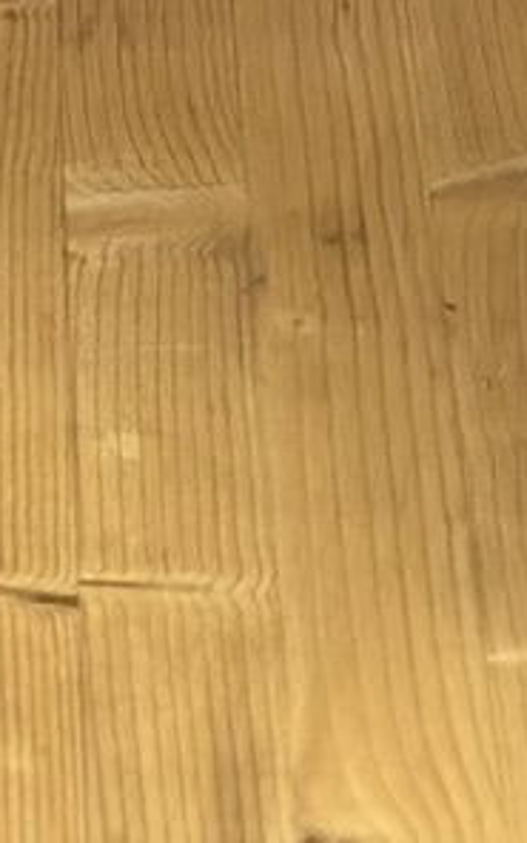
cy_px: -2005
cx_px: -1313
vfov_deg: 5.5
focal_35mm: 352
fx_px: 8089
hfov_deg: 3.6
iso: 80
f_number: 1.78
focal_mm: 6.86
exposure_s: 1/121
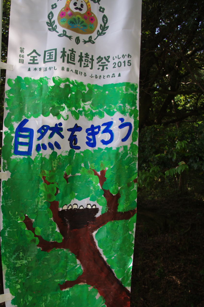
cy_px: 187
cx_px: 77
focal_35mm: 34
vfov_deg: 55.4
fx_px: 290
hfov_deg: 38.5
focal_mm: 18
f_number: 4
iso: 200
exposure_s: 1/160
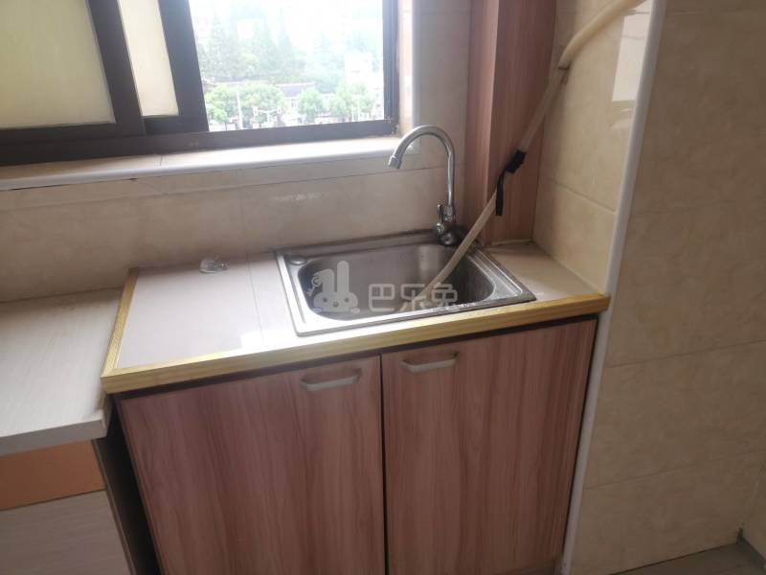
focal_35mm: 27
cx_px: 383
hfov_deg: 65.3
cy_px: 288
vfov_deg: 51.4
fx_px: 597
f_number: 1.8
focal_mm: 5.58
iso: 200
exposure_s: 1/50
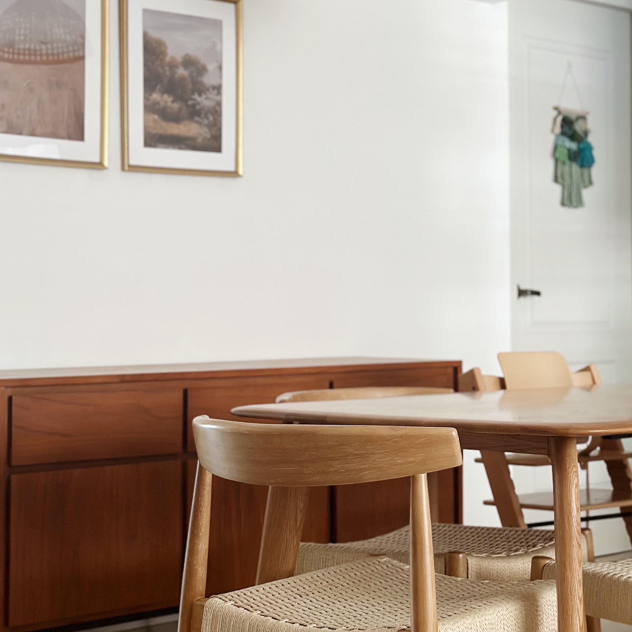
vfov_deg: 22.2
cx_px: 345
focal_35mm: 78
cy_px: 260
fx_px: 1611
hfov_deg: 22.2
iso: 160
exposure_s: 1/60
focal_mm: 6.86
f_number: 1.78
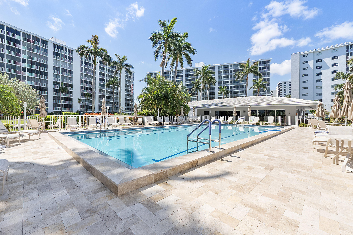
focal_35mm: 15
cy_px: 118
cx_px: 176
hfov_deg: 100.4
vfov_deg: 77.3
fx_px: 147
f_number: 8
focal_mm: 10
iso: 200
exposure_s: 1/640
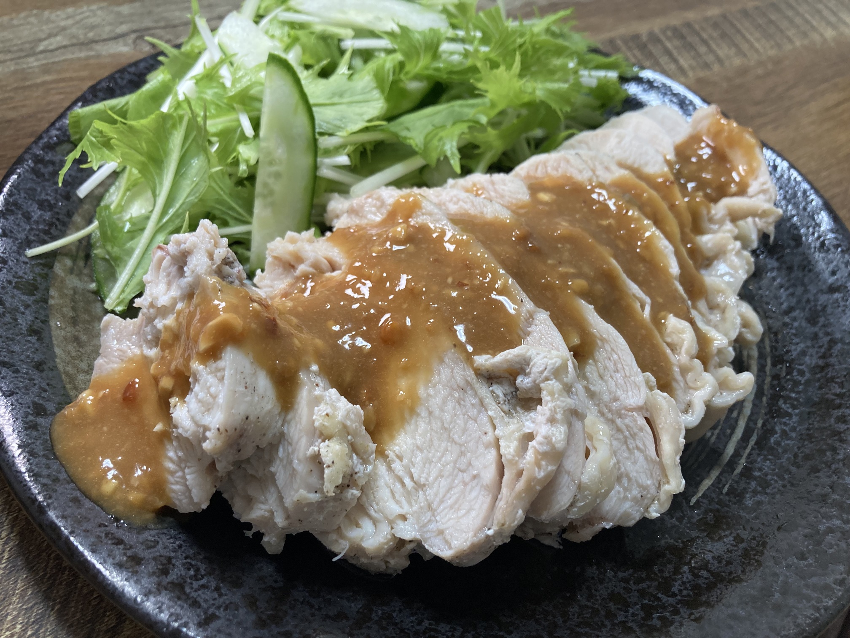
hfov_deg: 63.4
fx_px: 688
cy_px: 319
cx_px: 425
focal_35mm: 28
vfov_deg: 49.7
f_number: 1.8
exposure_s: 1/60
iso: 80
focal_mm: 3.99
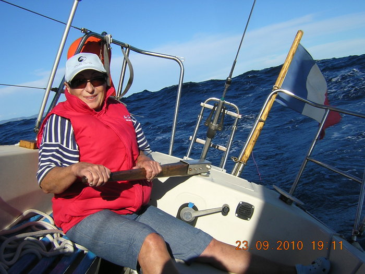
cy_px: 137
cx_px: 182
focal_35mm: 36
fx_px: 380
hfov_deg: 51.4
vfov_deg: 39.7
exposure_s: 1/481
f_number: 5.2
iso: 100
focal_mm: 4.7
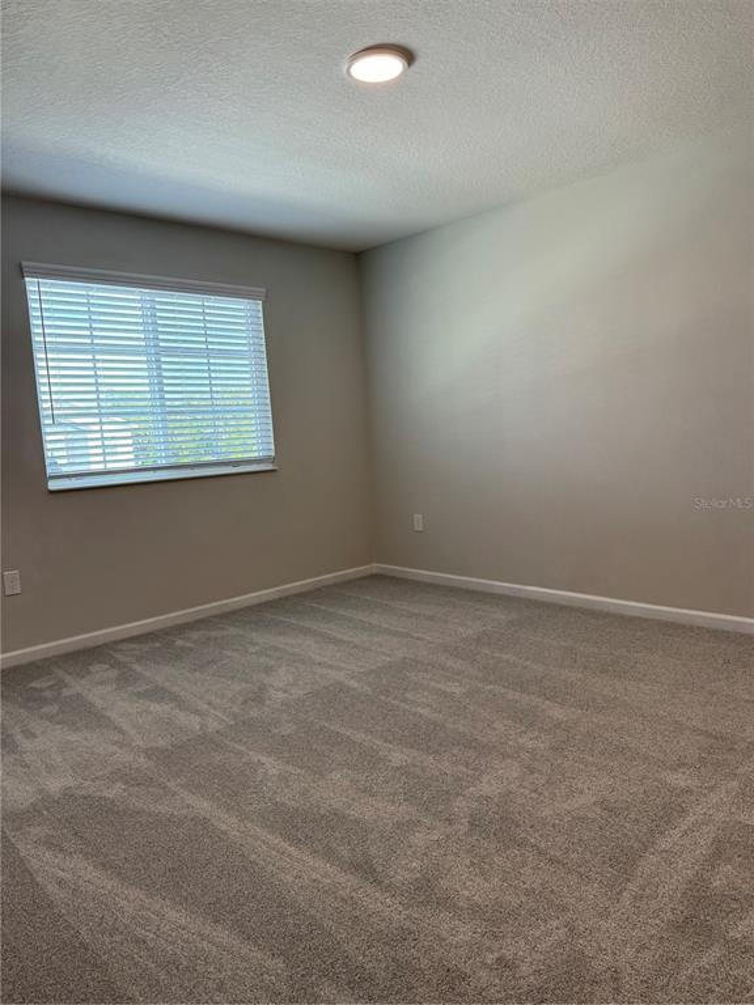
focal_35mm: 24
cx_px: 377
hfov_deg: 56.8
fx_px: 697
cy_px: 502
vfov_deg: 71.6
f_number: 1.78
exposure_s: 1/166
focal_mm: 6.76
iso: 100
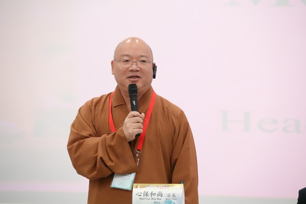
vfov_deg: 4.3
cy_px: 102
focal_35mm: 320
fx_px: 2720
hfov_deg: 6.4
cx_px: 153
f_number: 4
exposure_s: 1/500
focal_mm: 117.29
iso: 6400
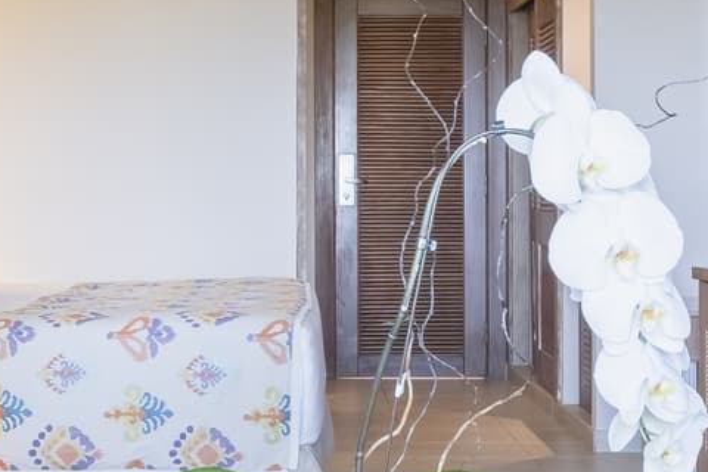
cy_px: 195
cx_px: 322
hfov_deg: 20.4
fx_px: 1967
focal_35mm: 100
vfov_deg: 13.7
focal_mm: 15.9
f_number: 9
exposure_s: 1/80
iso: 400
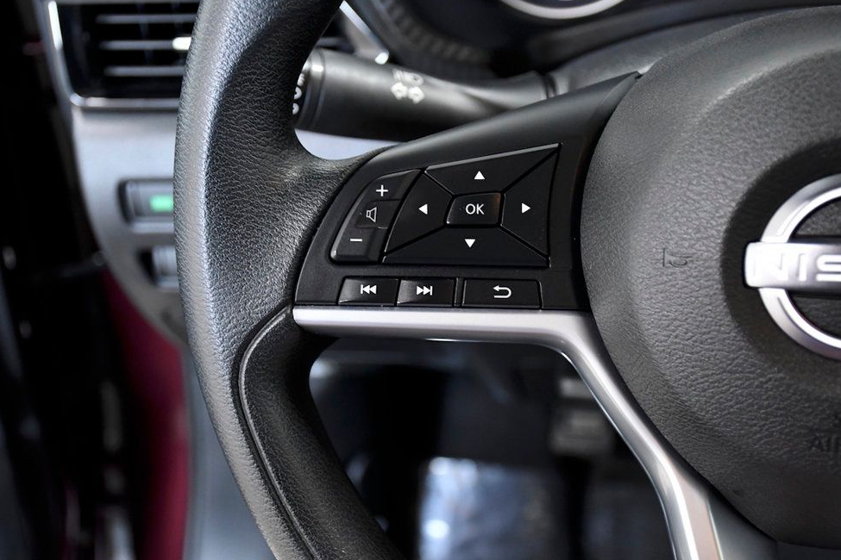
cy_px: 275
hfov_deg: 31.9
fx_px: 1472
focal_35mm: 63
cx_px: 424
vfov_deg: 21.6
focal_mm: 40
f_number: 5
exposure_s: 1/100
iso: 2500
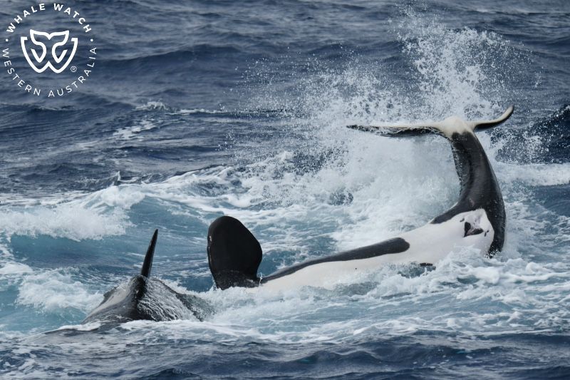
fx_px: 4432
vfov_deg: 4.9
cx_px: 285
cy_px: 190
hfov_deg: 7.4
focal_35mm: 280
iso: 640
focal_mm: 280
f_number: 5.6
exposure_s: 1/8000
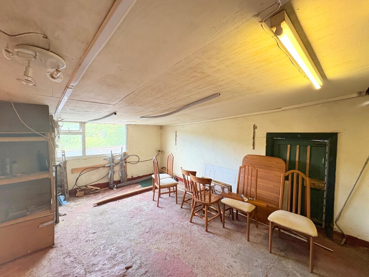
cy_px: 138
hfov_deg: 102.1
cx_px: 184
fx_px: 149
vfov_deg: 85.7
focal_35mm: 14
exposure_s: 1/50
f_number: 2.2
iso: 200
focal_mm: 2.22
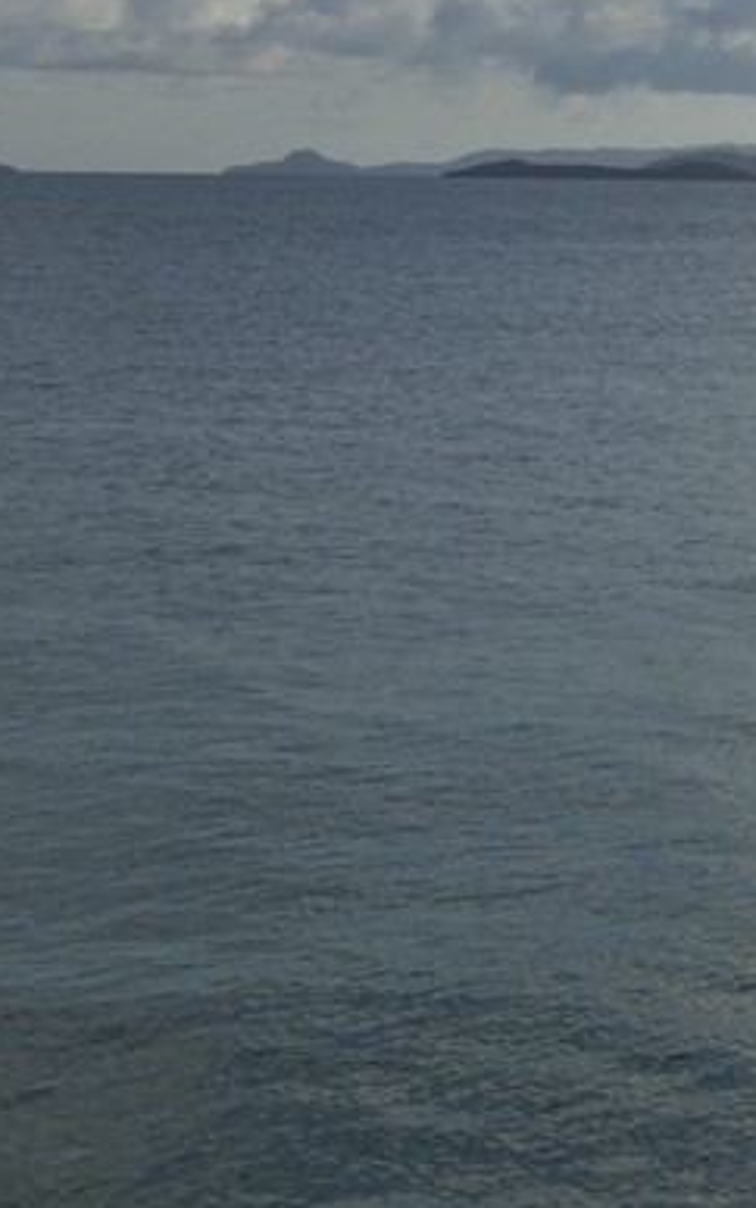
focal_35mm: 101
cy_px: 128
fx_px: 3328
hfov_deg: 9.3
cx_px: 2484
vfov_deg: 20.2
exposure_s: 1/100
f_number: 22
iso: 200
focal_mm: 24
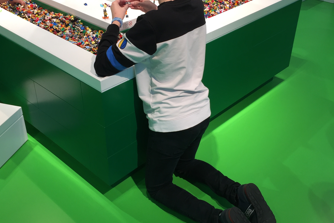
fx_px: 380
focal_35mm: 41
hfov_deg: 47.4
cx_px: 166
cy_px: 92
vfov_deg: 32.6
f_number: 2.2
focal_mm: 4.15
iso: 40
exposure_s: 1/50
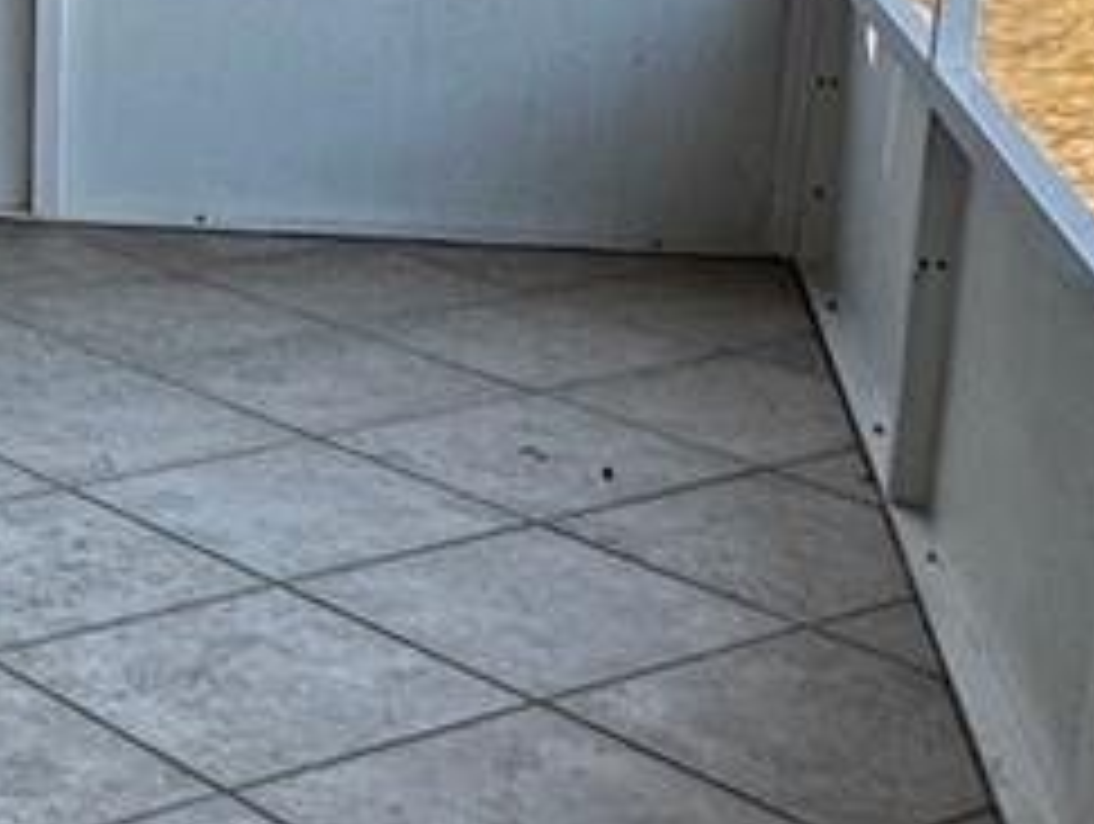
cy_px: 180
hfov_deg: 20.4
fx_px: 2912
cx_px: -59
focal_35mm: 92
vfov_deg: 16.0
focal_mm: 2.22
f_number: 2.2
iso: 50
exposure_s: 1/99
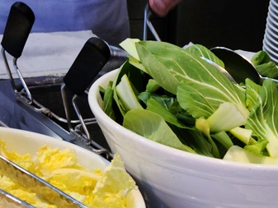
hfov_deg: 22.5
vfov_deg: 16.4
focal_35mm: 83
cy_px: 303
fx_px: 667
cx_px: 291
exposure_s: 1/59
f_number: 2
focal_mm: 5.9
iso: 125
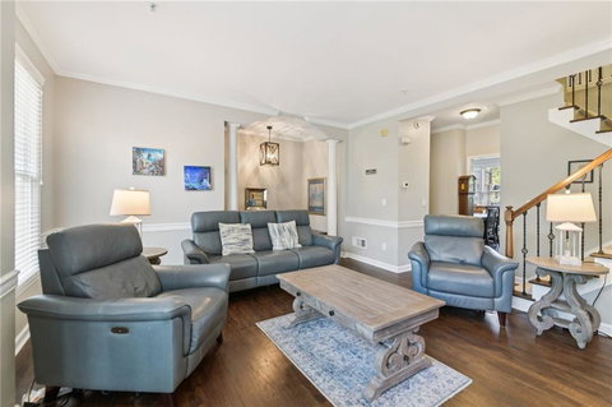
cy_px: 204
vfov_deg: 77.2
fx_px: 255
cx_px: 306
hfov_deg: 100.4
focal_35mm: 15
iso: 400
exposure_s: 1/4
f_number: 8
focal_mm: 15
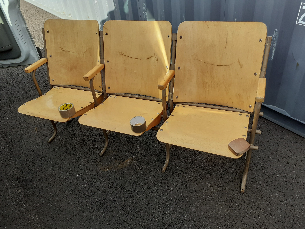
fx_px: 238
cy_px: 114
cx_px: 152
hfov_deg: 65.3
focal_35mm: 27
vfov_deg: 51.4
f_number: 1.9
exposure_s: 1/422
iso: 40
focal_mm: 3.6
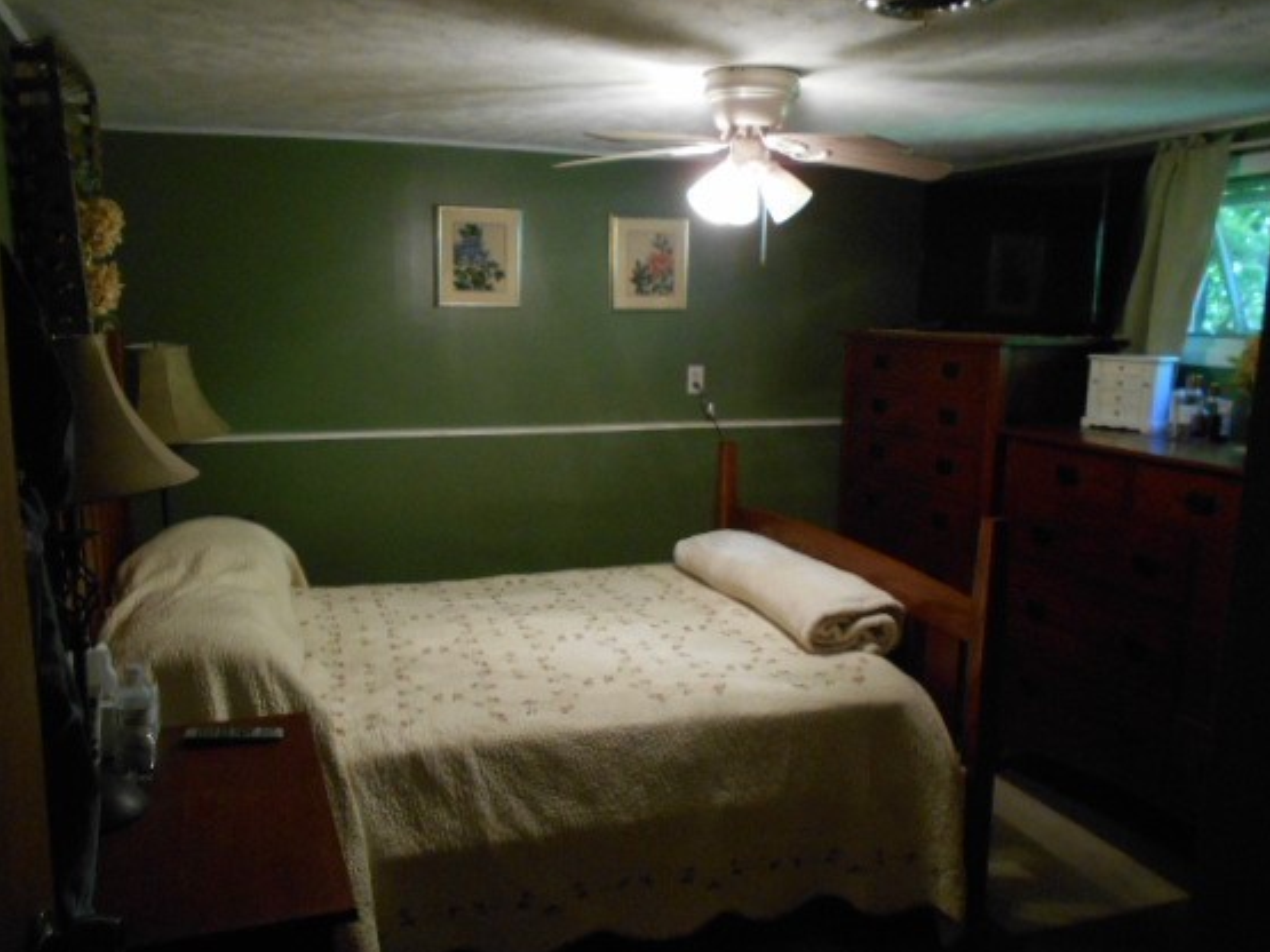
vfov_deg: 46.7
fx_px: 1100
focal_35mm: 30
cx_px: 620
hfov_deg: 60.0
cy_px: 529
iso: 400
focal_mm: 4.6
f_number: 3.2
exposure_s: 1/20
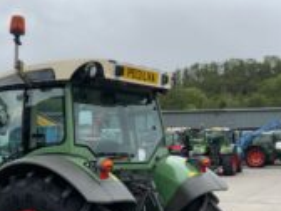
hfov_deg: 31.1
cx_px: 107
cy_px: 191
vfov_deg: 23.0
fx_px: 503
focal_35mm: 62
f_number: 1.8
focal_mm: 3
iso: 16
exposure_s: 1/1279
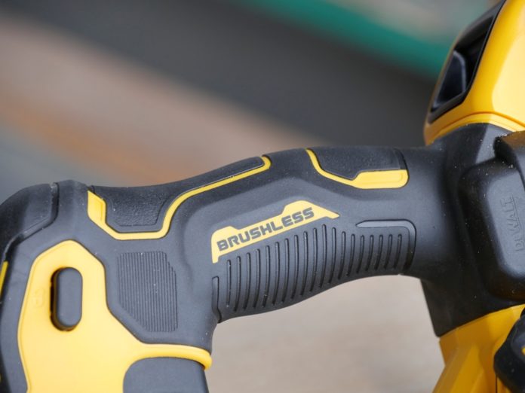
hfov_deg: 10.2
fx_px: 2942
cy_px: 196
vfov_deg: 7.7
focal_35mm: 194
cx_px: 262
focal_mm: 97
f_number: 5.4
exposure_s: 1/250
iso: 500
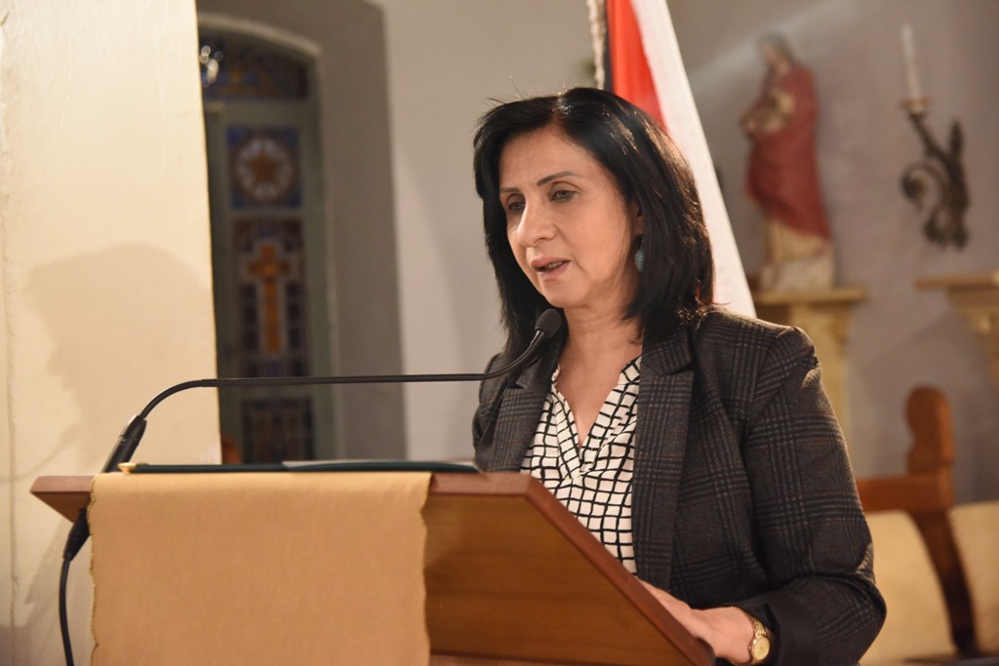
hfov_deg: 31.0
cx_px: 500
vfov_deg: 20.9
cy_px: 333
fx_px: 1804
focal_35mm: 65
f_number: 4
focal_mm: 65
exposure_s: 1/50
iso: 5000
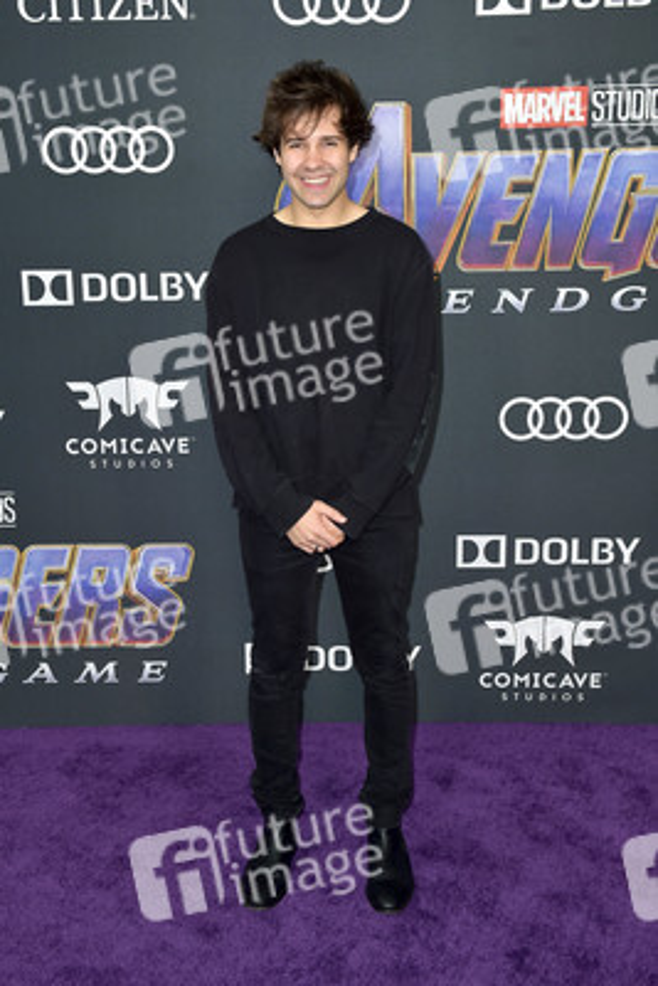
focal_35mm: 40
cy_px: 493
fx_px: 1096
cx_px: 329
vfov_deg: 48.4
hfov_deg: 33.4
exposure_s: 1/250
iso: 250
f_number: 5
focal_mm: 40
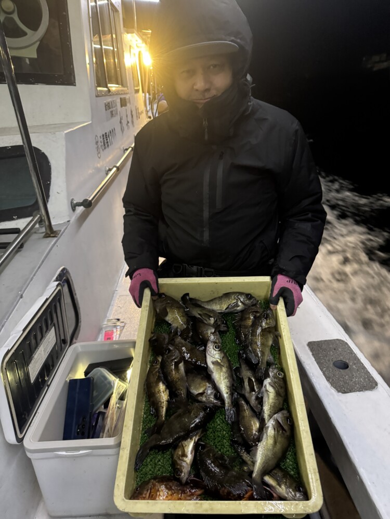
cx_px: 195
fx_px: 361
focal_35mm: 24
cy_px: 260
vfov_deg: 71.6
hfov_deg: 56.8
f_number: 1.78
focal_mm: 6.76
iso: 1000
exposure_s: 1/30
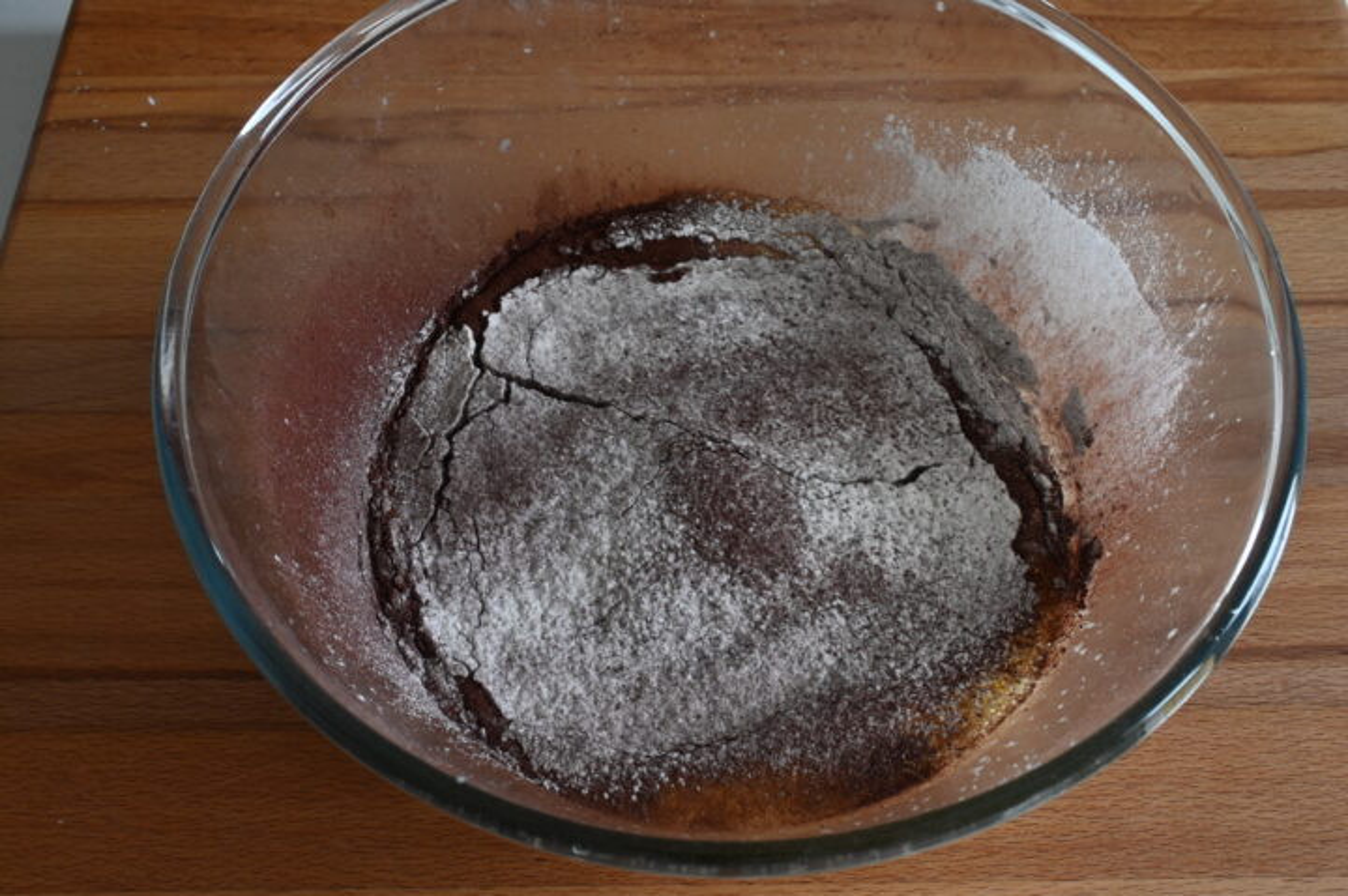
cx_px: 674
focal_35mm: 34
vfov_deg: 38.8
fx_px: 1272
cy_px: 448
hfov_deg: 55.8
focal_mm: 23
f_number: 10
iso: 800
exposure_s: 1/10
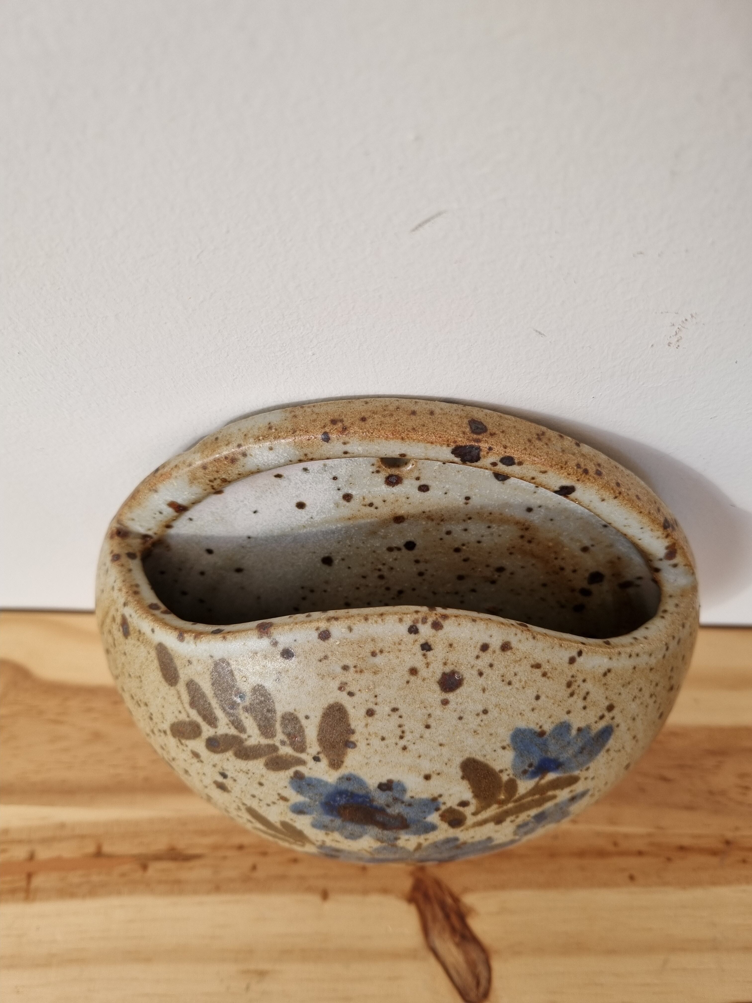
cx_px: 376
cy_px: 502
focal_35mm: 26
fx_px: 753
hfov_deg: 53.1
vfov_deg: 67.3
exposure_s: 1/100
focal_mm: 5.4
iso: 50
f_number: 1.8
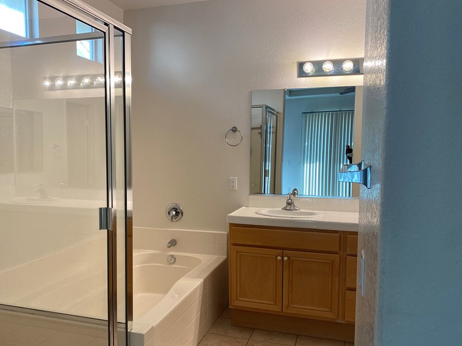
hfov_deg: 56.5
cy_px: 191
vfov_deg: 44.1
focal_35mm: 32
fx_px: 427
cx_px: 193
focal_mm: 4.25
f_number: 1.8
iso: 80
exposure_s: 1/120
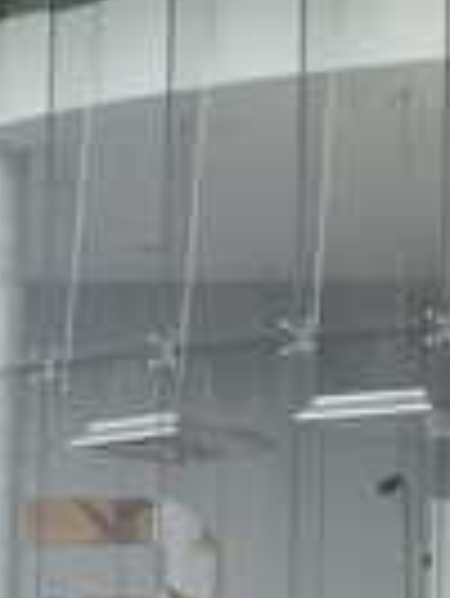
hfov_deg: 5.0
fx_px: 5114
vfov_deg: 6.7
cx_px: 695
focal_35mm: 296
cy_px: 522
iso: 100
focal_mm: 65
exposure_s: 1/320
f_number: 6.3
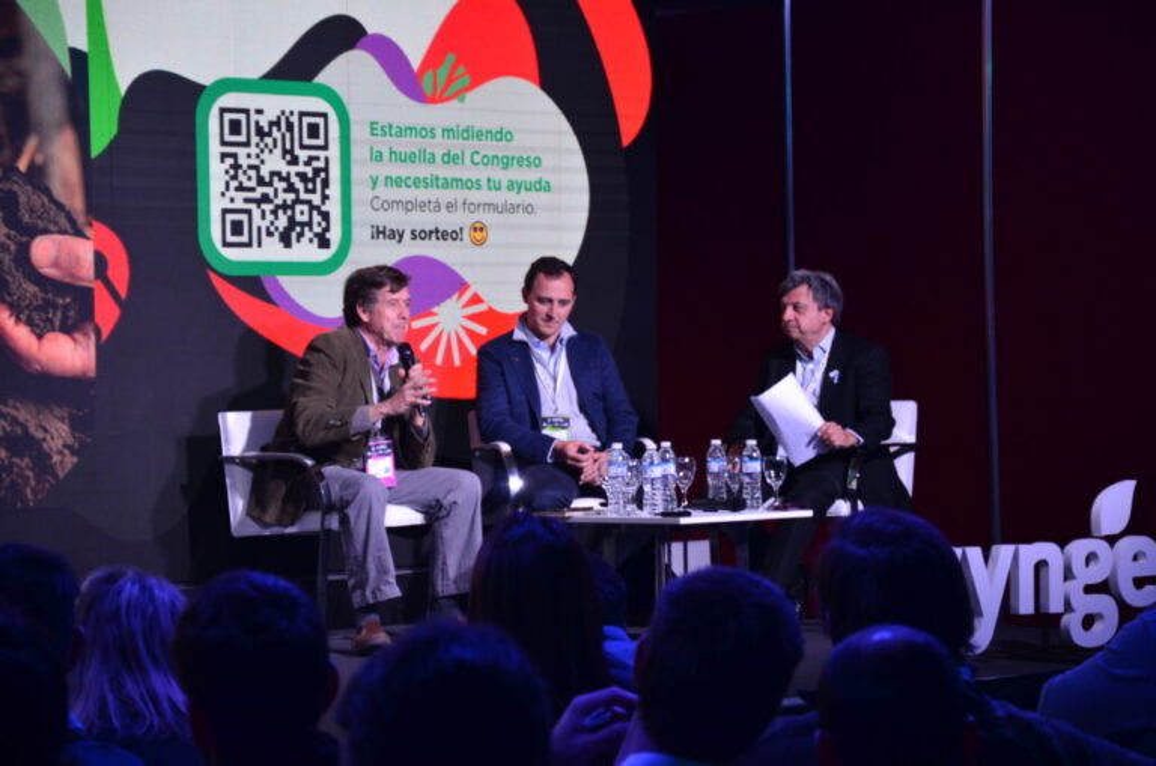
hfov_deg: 17.1
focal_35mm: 120
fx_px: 3846
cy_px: 383
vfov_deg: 11.4
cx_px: 578
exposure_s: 1/80
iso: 640
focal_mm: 80
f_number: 5.3
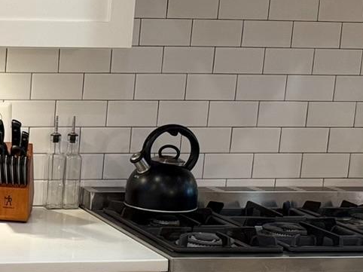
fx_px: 1069
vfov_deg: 14.4
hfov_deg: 18.0
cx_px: -108
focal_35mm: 102
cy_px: 214
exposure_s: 1/60
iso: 125
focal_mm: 6.76
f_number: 1.78
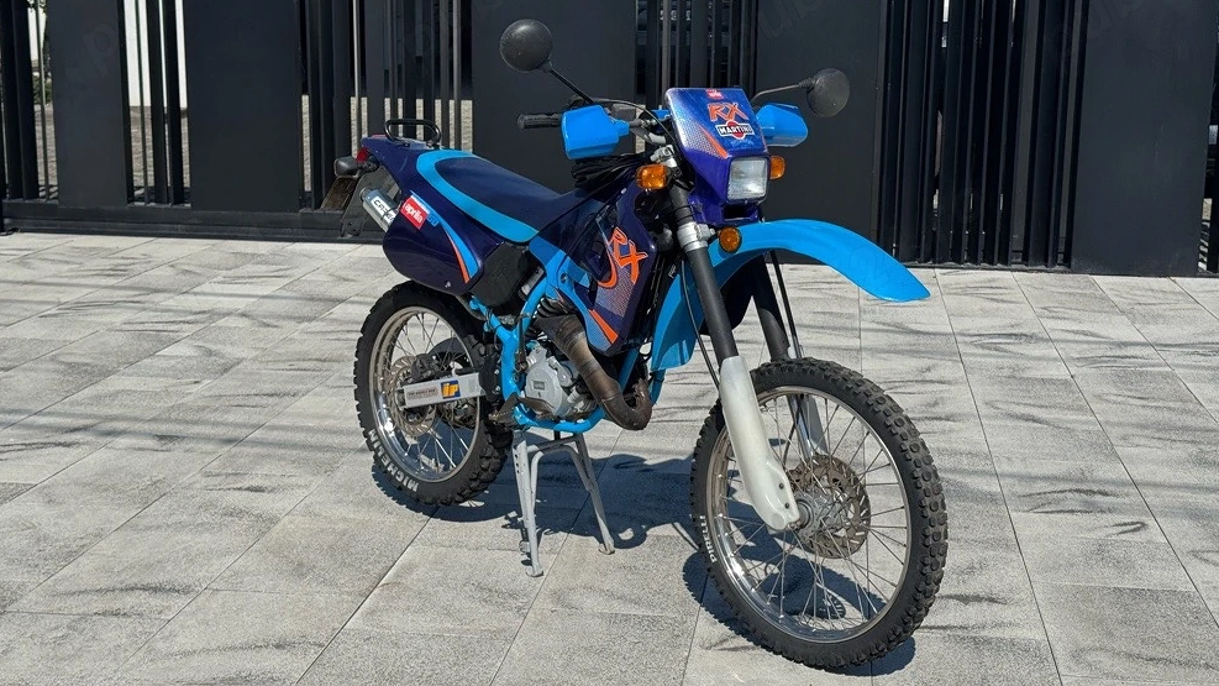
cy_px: 294
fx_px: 1713
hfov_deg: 39.2
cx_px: 614
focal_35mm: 53
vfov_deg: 22.6
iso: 64
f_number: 1.78
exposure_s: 1/7937
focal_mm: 6.76
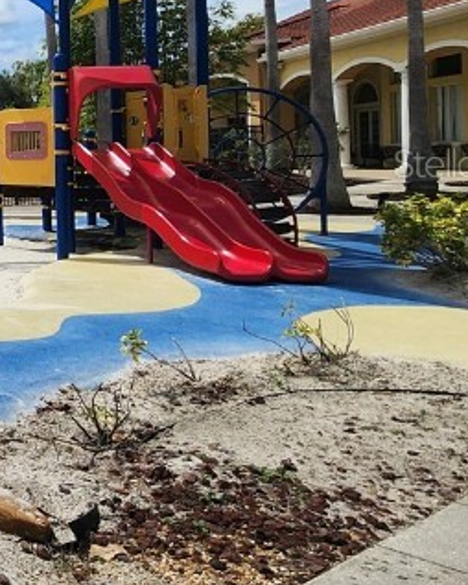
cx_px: -376
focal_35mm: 41
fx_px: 709
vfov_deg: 43.6
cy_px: 162
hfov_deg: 22.0
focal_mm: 2.2
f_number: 2.2
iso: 50
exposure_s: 1/3446
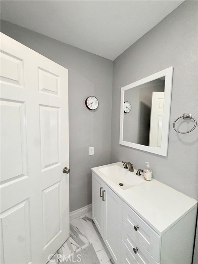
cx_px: 99
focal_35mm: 14
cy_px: 132
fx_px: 107
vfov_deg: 102.1
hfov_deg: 85.7
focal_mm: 2.22
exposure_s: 1/122
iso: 80
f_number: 2.2
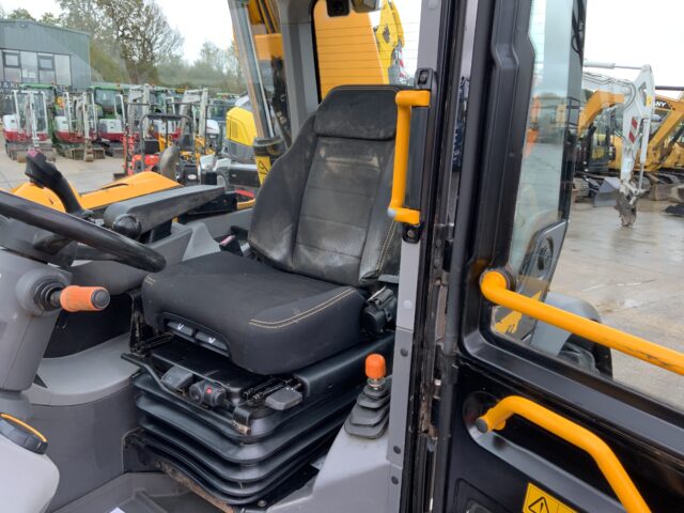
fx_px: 573
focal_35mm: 29
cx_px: 342
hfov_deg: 61.7
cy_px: 256
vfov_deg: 48.2
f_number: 1.8
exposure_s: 1/94
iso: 64
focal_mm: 3
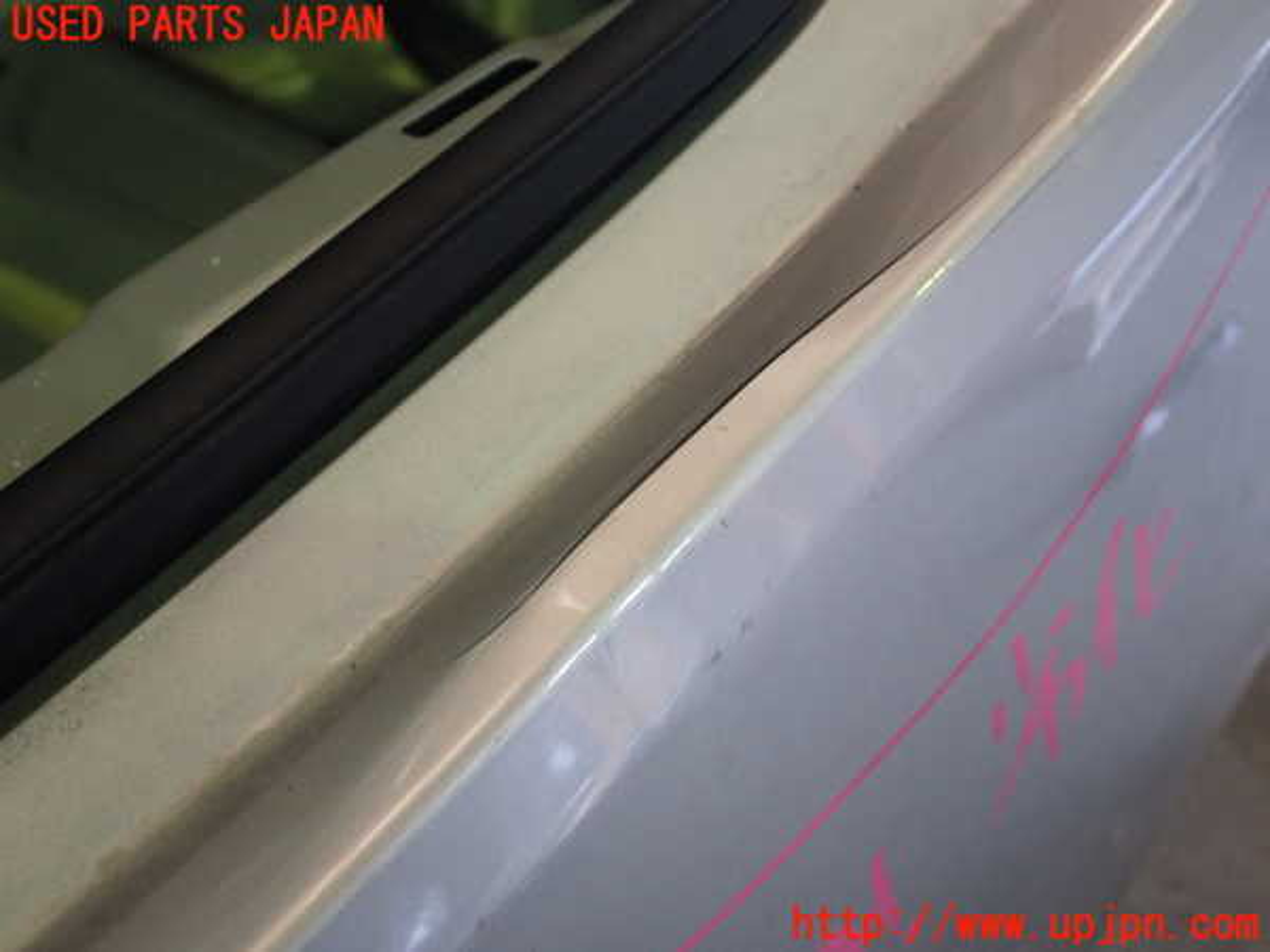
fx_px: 1504
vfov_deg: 35.1
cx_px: 635
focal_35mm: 41
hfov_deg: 45.8
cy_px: 476
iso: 400
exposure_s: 1/40
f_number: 2.8
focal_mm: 7.31
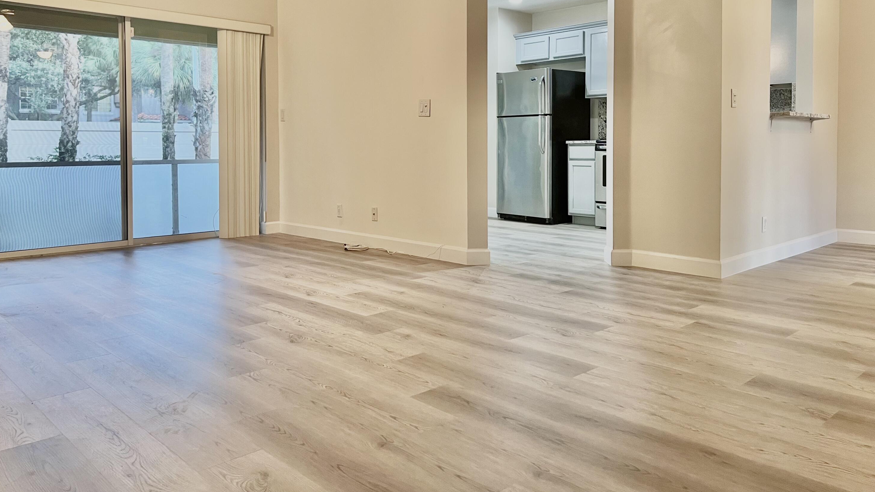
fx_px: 673
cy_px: 158
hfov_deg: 66.1
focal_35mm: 29
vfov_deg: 39.6
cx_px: 435
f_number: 1.5
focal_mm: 5.7
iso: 125
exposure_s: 1/60
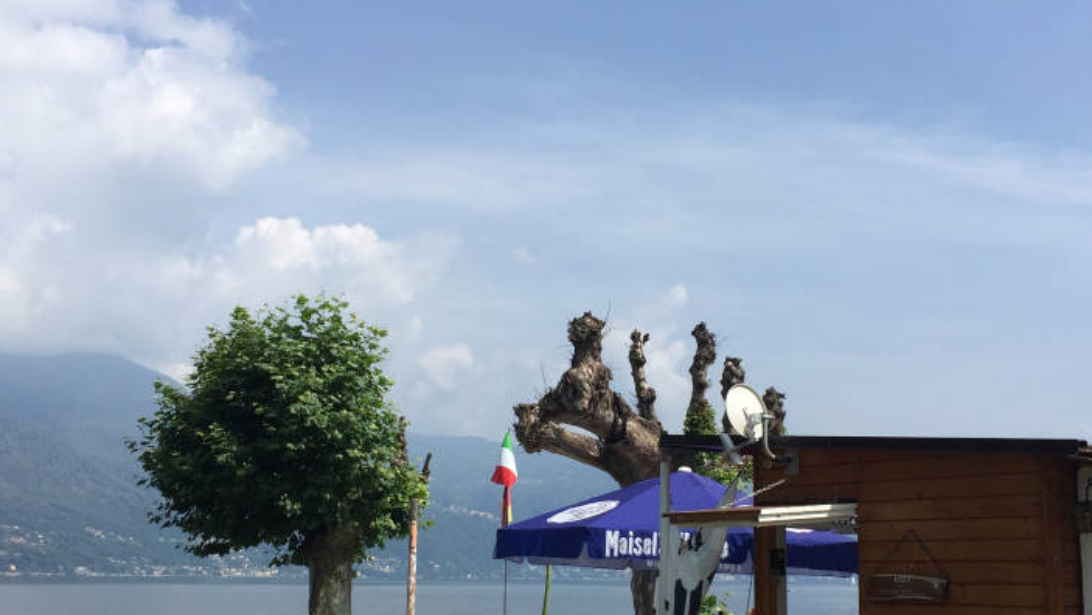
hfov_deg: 44.5
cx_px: 604
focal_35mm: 46
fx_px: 1332
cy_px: 407
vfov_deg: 25.9
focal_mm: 4.15
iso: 32
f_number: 2.2
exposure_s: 1/2198
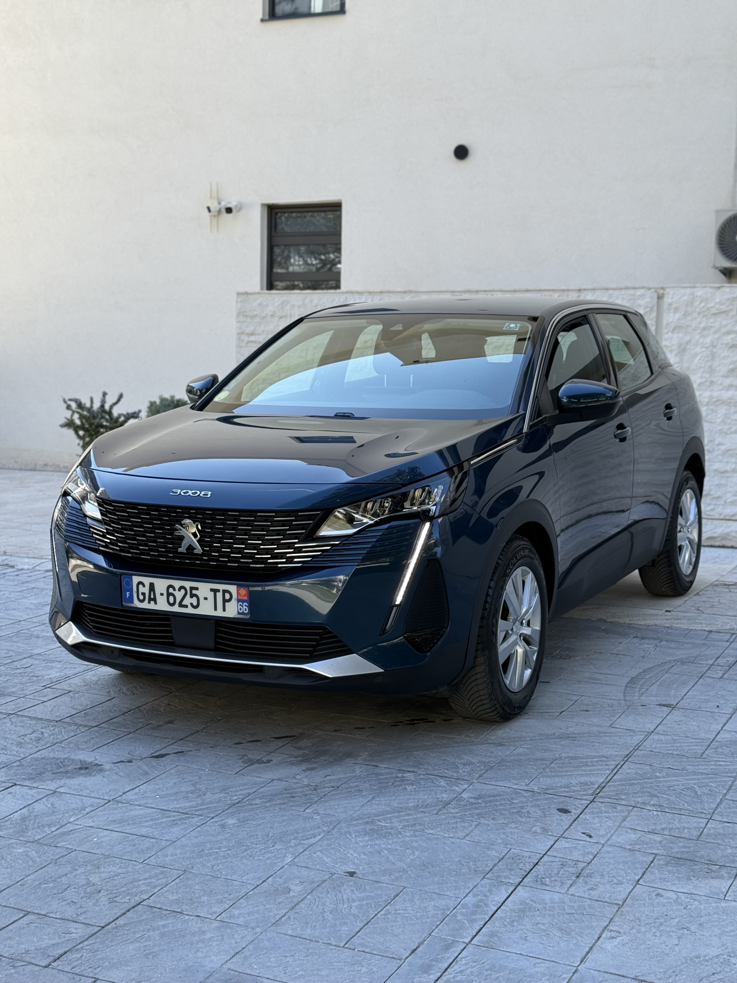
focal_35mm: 48
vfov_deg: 39.7
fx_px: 1363
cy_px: 492
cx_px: 368
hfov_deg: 30.3
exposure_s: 1/828
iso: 64
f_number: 1.78
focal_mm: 6.76
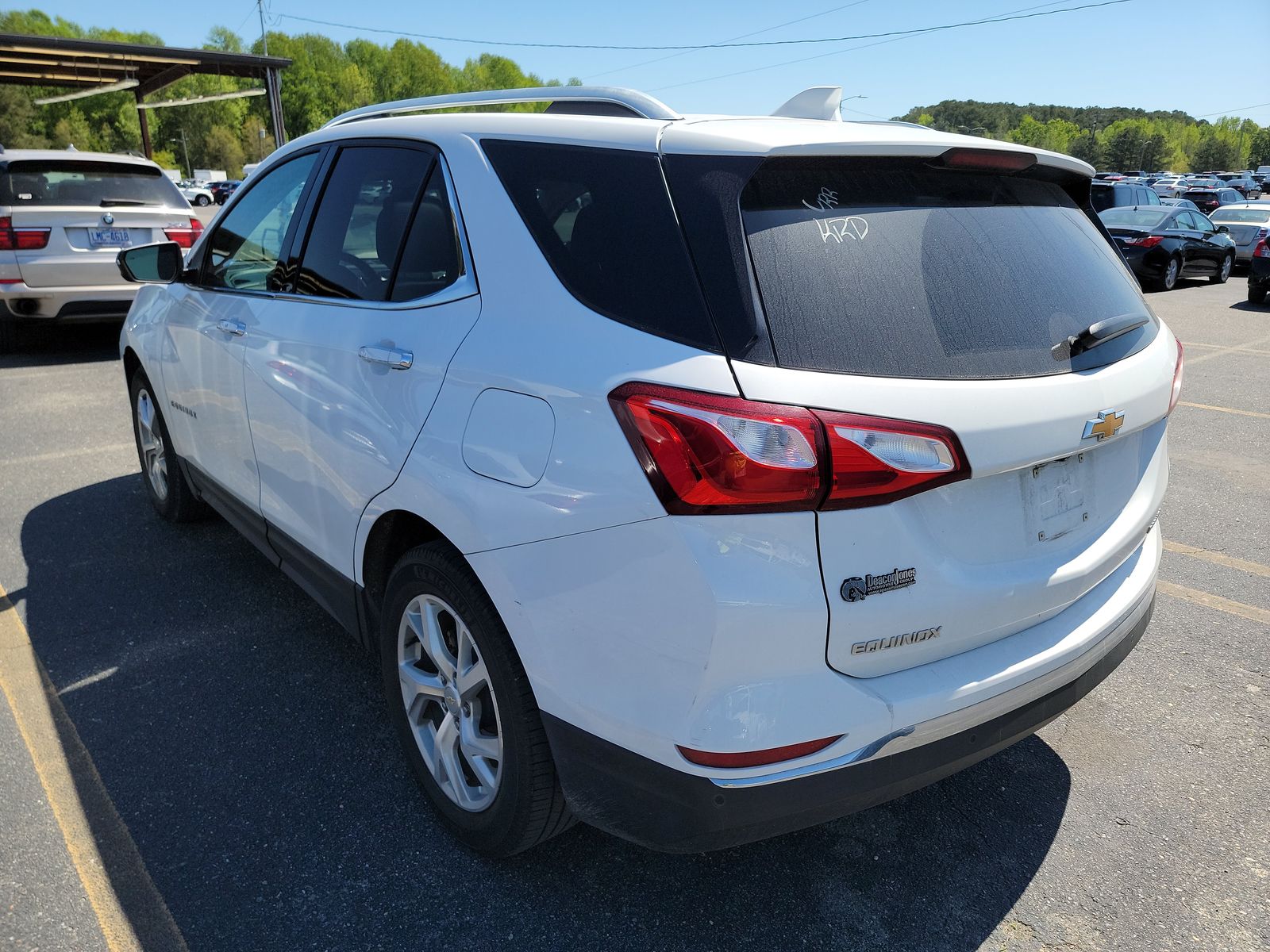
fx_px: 881
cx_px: 635
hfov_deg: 71.6
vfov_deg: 56.8
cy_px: 476
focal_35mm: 24
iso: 50
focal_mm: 6.7
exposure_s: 1/697
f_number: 1.8
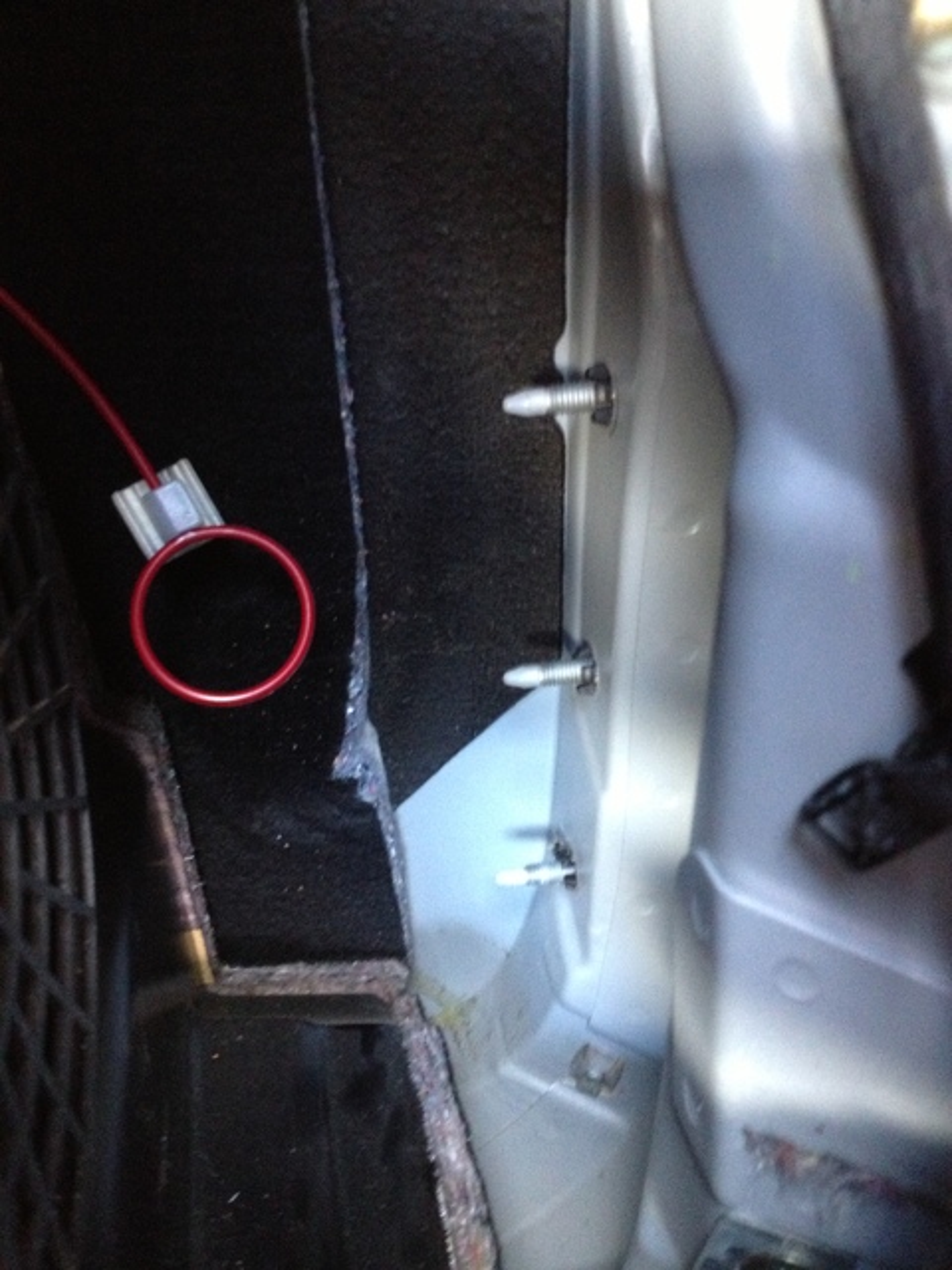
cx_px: 476
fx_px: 1283
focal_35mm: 35
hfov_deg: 40.7
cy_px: 635
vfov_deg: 52.6
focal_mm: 4.28
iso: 500
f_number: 2.4
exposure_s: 1/15
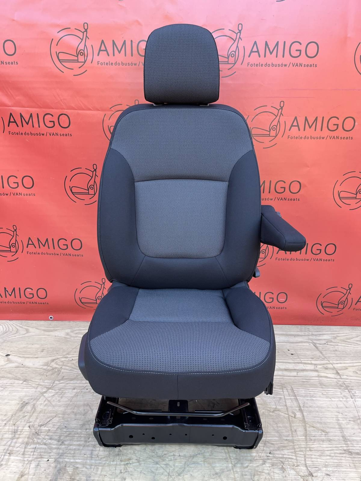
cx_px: 180
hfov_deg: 53.1
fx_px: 362
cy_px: 240
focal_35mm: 26
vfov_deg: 67.3
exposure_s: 1/122
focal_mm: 5.1
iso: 80
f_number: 1.6
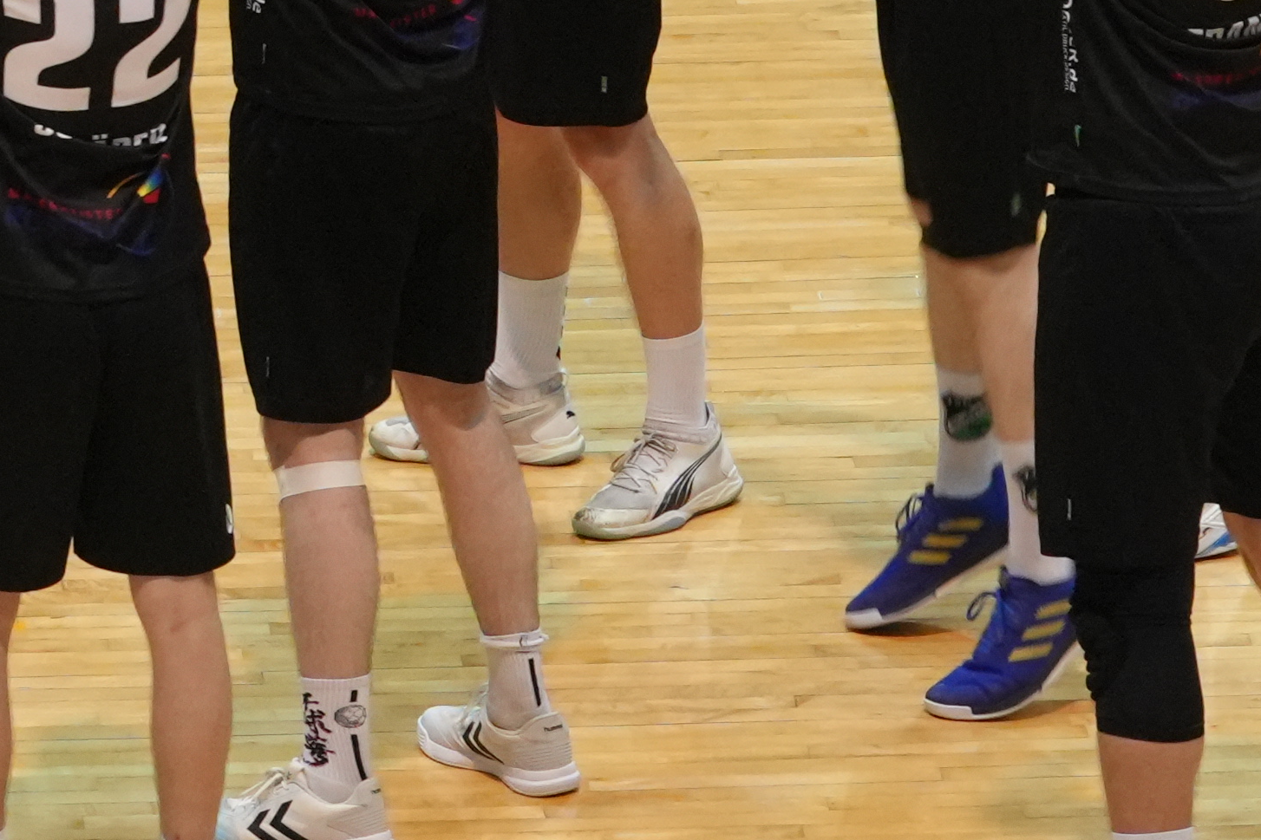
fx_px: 16040
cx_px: -517
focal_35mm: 458
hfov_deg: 4.5
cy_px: -798
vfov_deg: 3.0
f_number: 7.1
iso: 5000
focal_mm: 95
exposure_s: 1/160
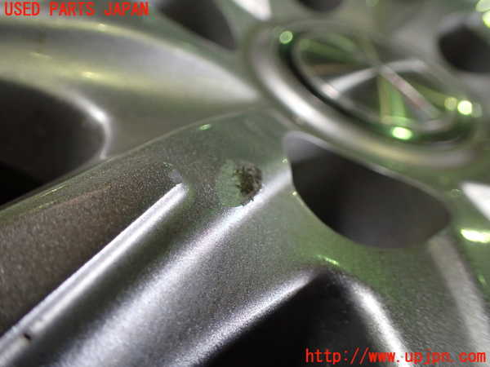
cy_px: 184
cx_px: 245
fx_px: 425
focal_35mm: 30
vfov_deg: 46.8
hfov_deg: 60.0
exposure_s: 1/125
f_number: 2.3
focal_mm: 5.4
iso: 500
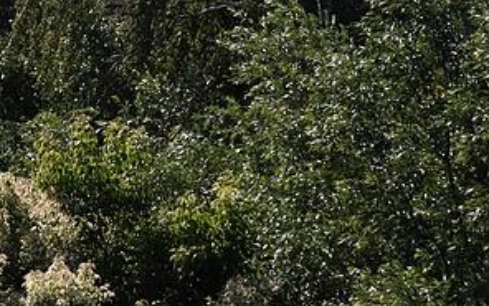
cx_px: -325
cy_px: -192
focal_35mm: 474
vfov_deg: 2.8
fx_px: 6315
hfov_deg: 4.4
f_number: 10
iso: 400
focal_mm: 85
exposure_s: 1/1600
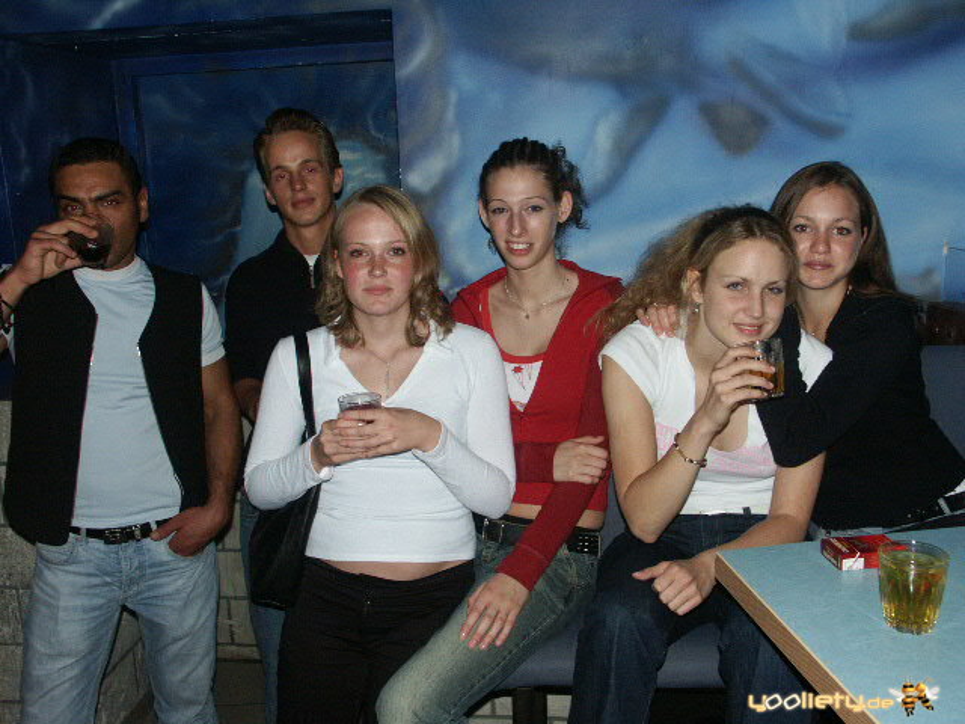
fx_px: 892
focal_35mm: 32
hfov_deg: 56.8
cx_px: 482
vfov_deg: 44.2
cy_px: 362
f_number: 2.8
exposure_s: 1/45
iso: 200
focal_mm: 8.39
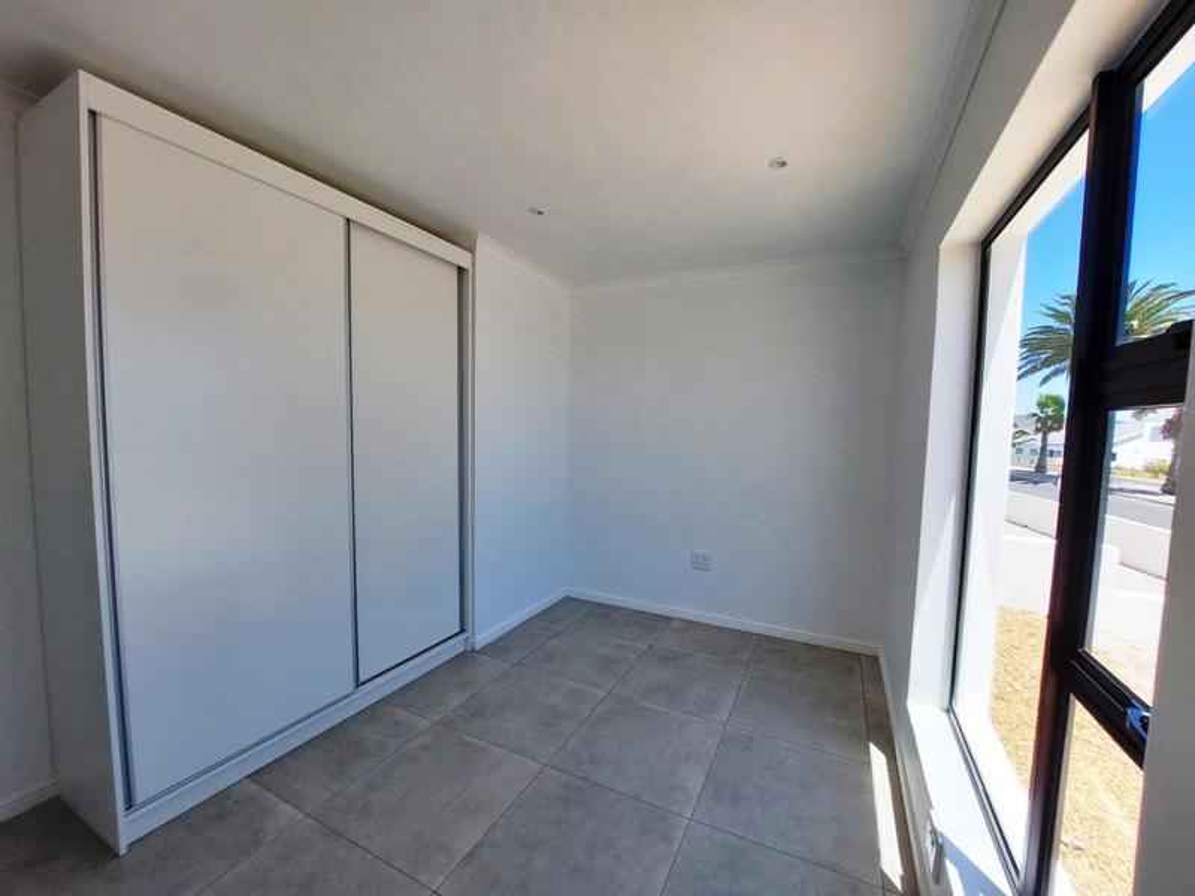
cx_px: 598
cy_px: 448
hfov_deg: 106.2
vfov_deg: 89.9
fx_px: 449
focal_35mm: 13
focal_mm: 1.74
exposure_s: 1/525
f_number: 2.2
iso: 50
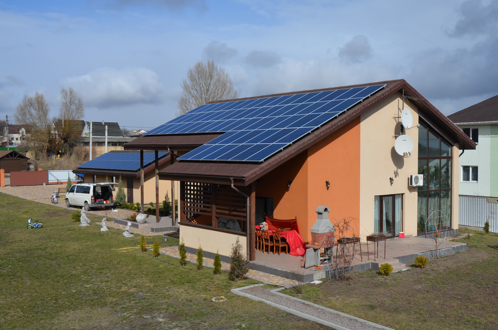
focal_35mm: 39
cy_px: 165
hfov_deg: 49.6
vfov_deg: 34.1
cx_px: 249
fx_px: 538
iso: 100
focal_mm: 26
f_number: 9
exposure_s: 1/320
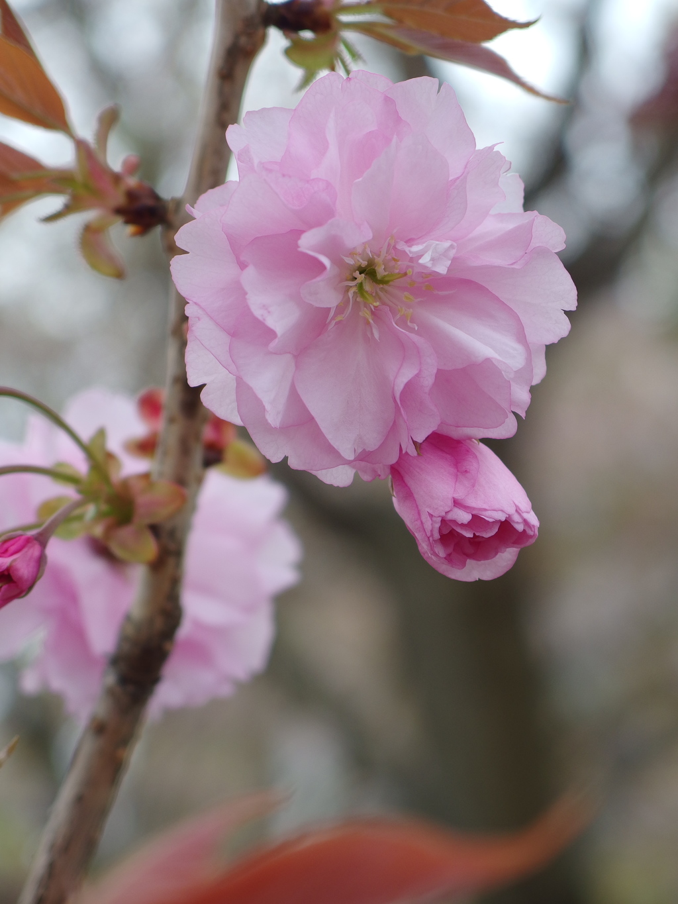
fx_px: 2924
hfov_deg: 13.2
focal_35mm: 112
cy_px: 452
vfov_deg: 17.6
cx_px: 339
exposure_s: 1/400
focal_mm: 24
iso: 100
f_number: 2.5
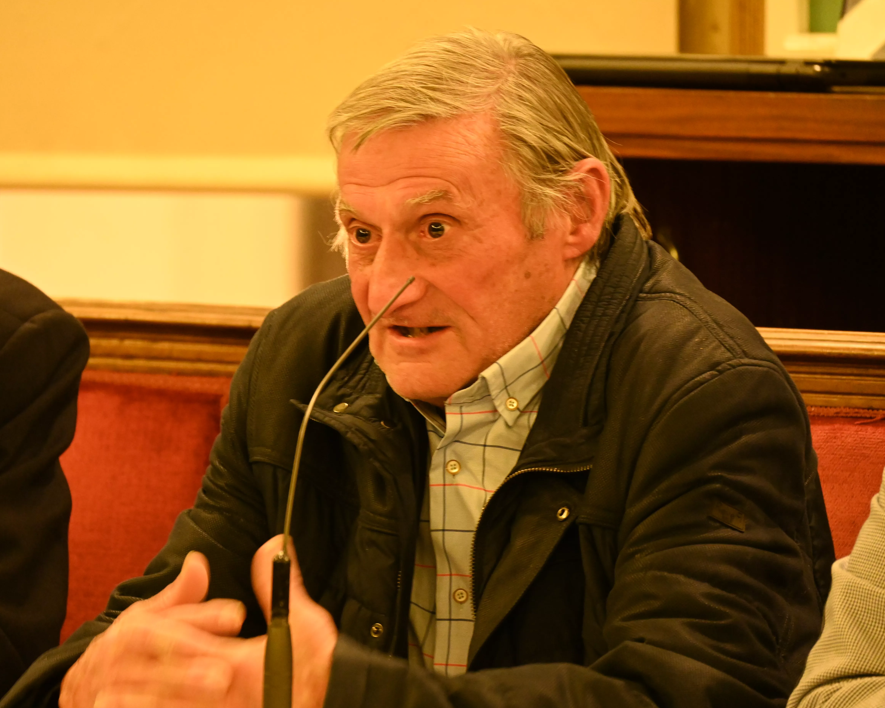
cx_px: 403
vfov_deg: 5.4
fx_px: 7543
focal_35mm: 288
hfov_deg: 6.7
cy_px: 354
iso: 3200
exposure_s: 1/13
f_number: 5.6
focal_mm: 170
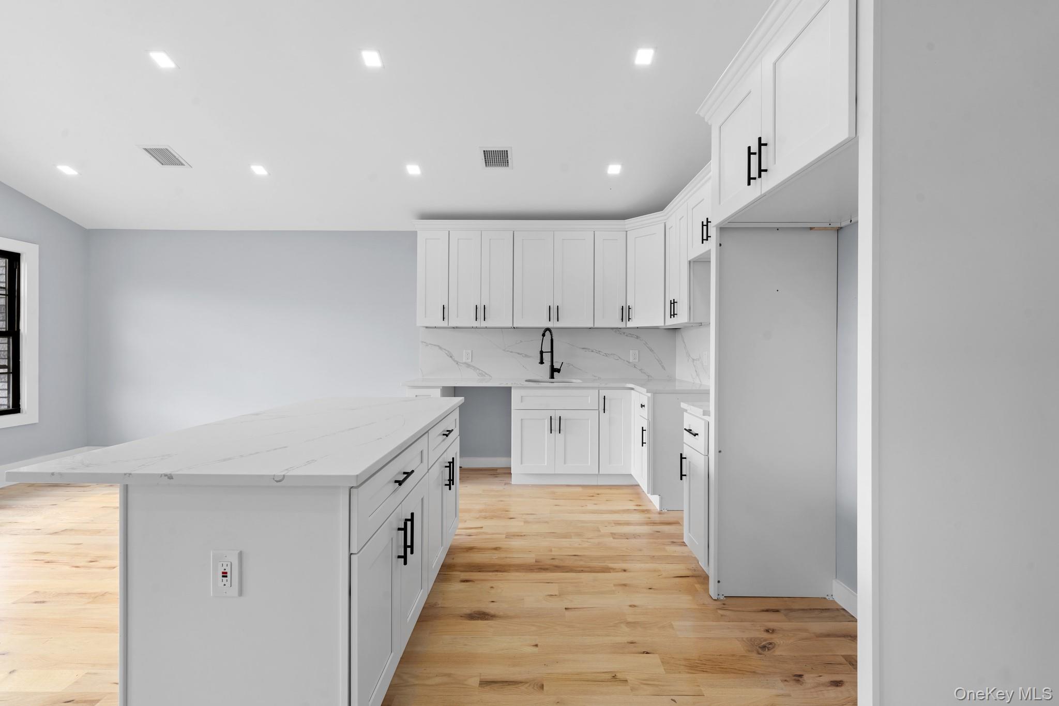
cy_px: 353
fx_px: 412
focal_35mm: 14
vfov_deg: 81.2
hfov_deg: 104.3
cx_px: 530
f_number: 10
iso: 250
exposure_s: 1/10
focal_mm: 14
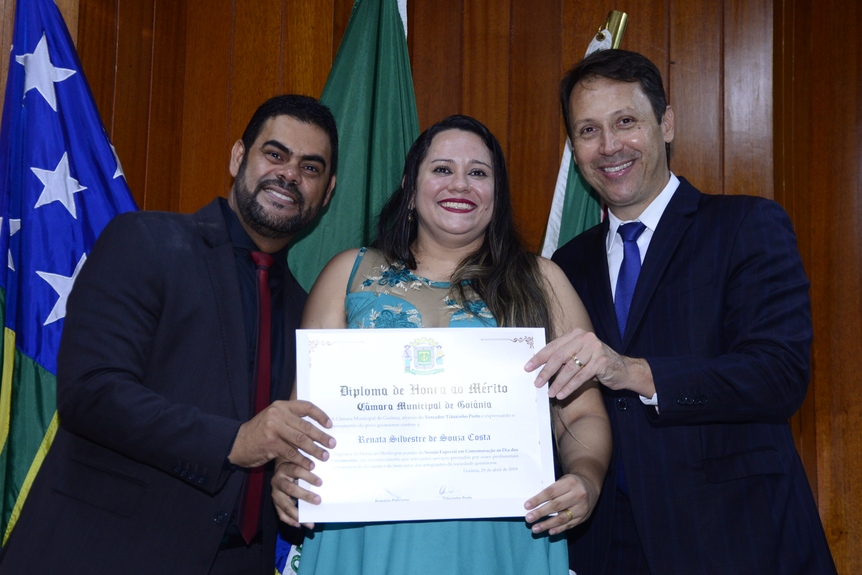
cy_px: 288
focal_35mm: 66
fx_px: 1581
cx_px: 431
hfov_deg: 30.5
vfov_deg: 20.6
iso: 1600
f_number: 5.6
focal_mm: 66
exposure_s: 1/80
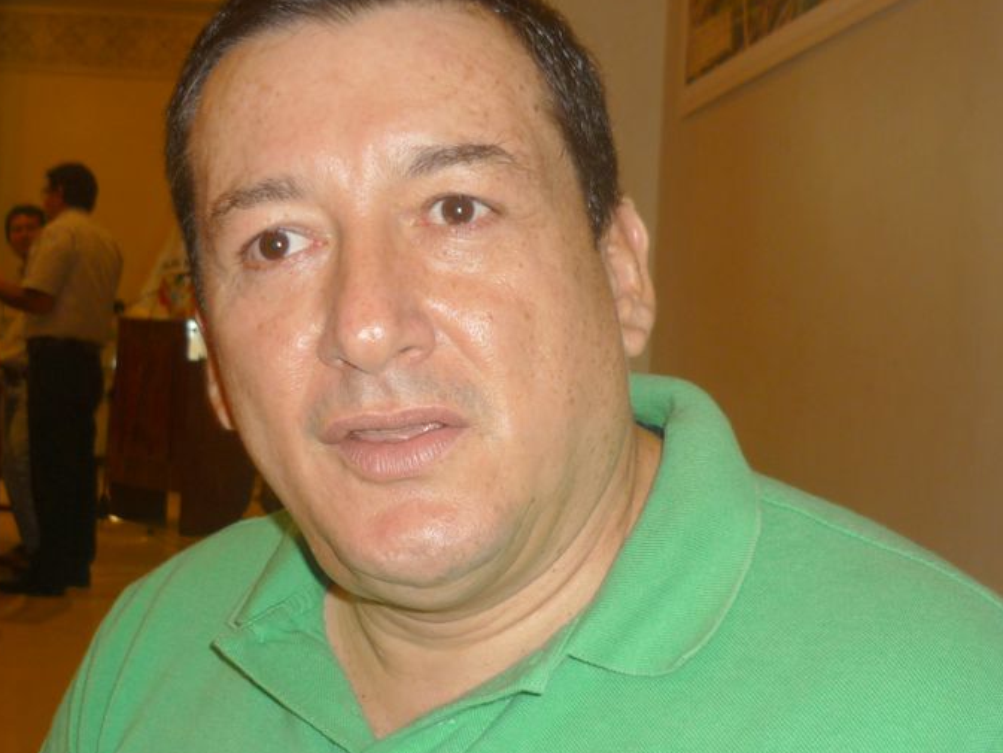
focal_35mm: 49
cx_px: 440
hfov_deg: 38.8
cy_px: 404
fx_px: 1420
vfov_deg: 29.7
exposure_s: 1/30
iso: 100
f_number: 2.8
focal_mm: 5.5
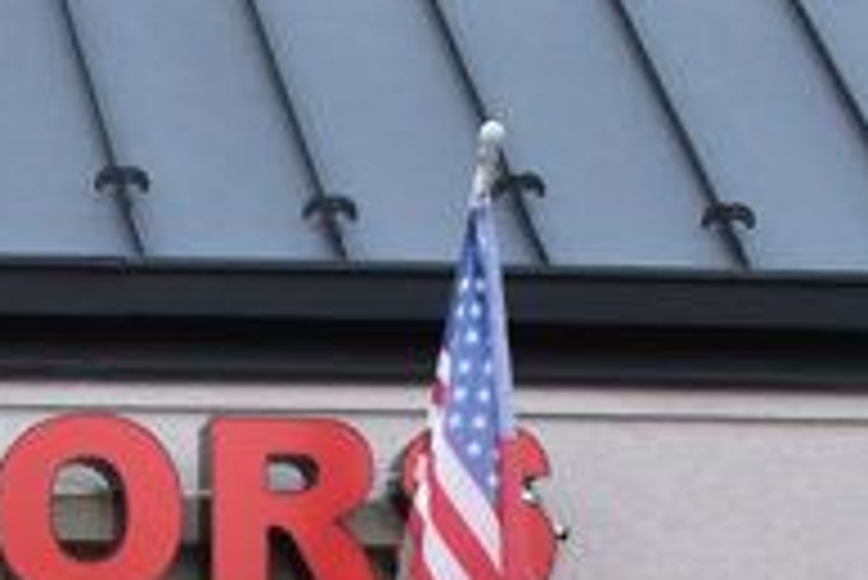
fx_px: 4407
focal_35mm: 183
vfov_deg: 7.0
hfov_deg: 10.8
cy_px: 1448
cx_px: -459
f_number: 8
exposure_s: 1/60
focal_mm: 23
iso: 400
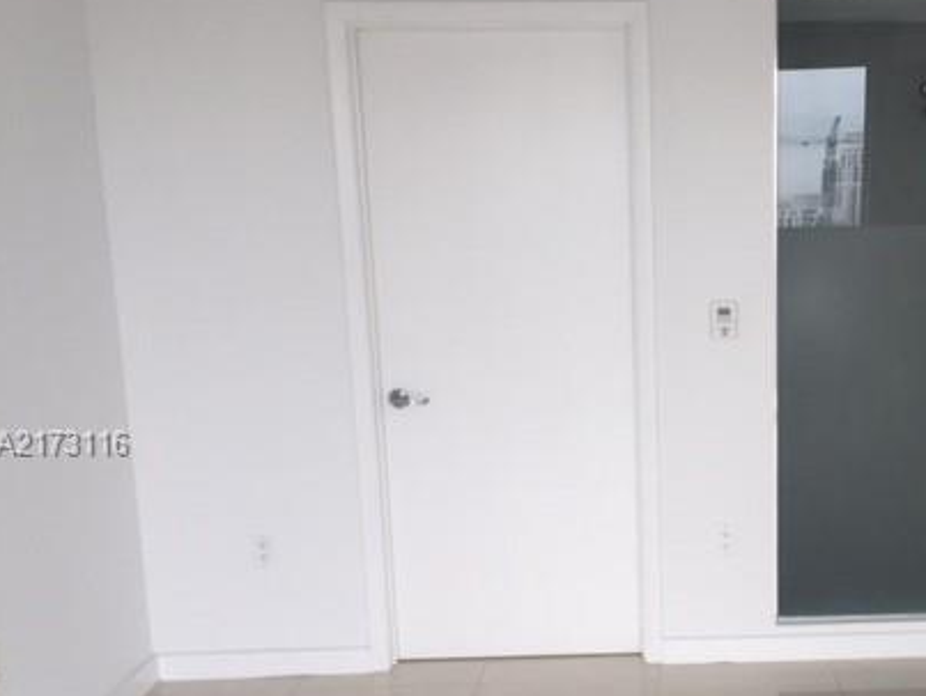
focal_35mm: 46
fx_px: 1232
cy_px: 443
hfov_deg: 39.8
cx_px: 724
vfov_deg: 31.4
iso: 40
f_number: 2.2
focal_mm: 4.15
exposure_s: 1/120
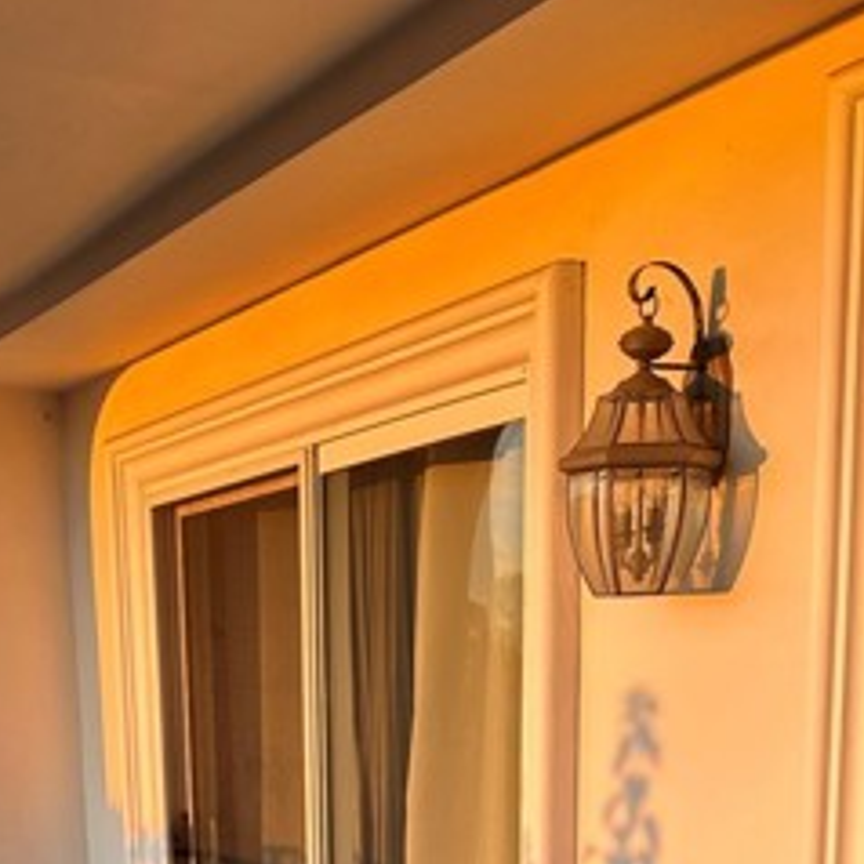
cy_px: 1042
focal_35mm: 57
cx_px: 232
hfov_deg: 29.6
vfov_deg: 26.6
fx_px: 1610
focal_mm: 6.86
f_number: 1.78
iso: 80
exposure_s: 1/256
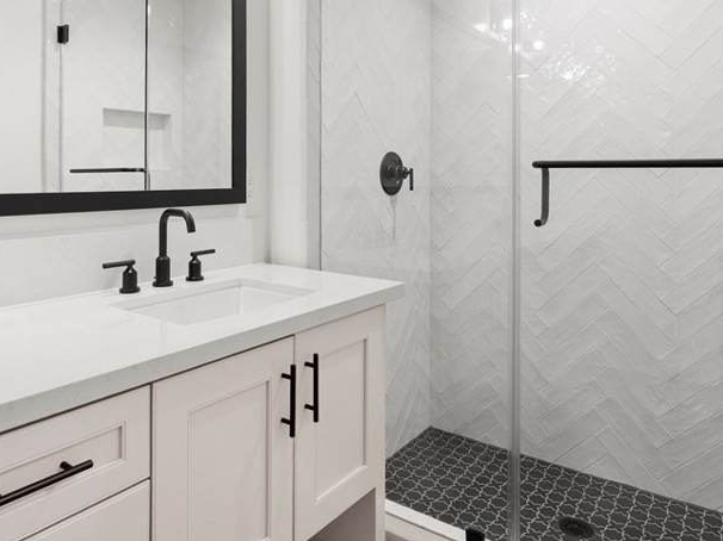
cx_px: 339
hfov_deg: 67.3
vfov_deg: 52.0
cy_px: 178
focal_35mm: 26
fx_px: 543
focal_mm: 16
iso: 500
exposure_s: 1/6
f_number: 8
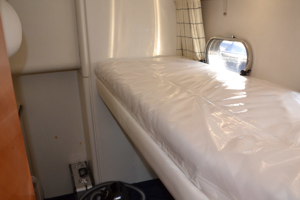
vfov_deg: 38.8
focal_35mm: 34
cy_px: 110
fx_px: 283
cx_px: 174
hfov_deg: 55.5
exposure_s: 1/80
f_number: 4
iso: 400
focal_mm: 18
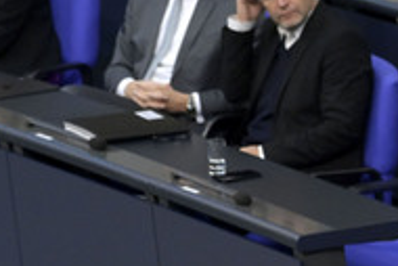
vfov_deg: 2.9
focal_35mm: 474
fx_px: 5244
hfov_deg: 4.3
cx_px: 412
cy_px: 224
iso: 10000
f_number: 6.3
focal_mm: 200
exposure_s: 1/320
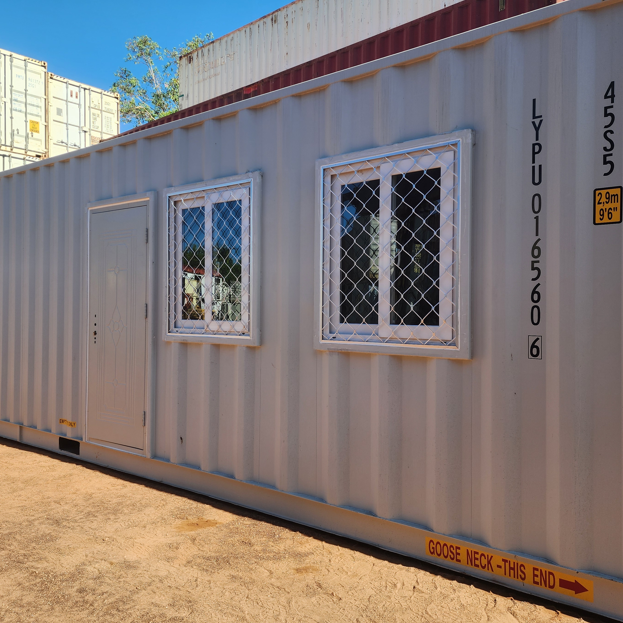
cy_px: 311
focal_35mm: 30
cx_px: 292
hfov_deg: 54.0
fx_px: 611
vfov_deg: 54.0
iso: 12
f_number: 1.8
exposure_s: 1/640
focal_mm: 6.4
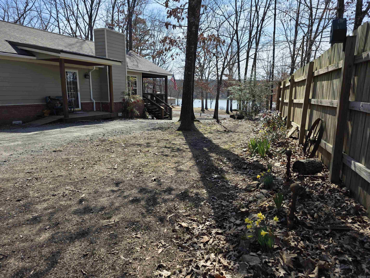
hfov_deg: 73.9
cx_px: 185
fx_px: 246
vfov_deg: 58.9
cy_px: 139
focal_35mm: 23
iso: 80
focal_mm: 6.3
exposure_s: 1/3579
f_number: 1.7
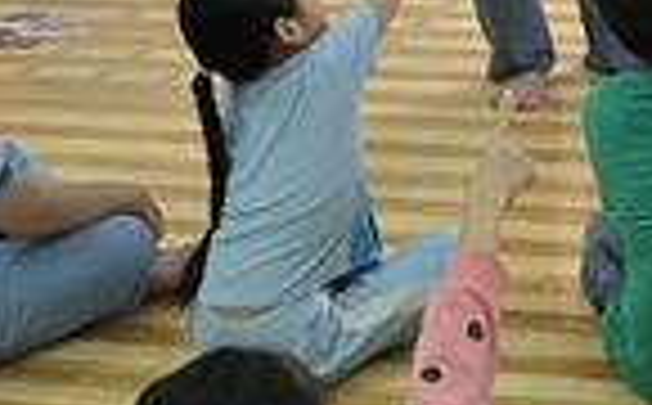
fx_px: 2093
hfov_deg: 16.7
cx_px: 845
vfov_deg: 11.0
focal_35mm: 118
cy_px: 11
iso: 160
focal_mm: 5.4
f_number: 1.8
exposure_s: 1/100
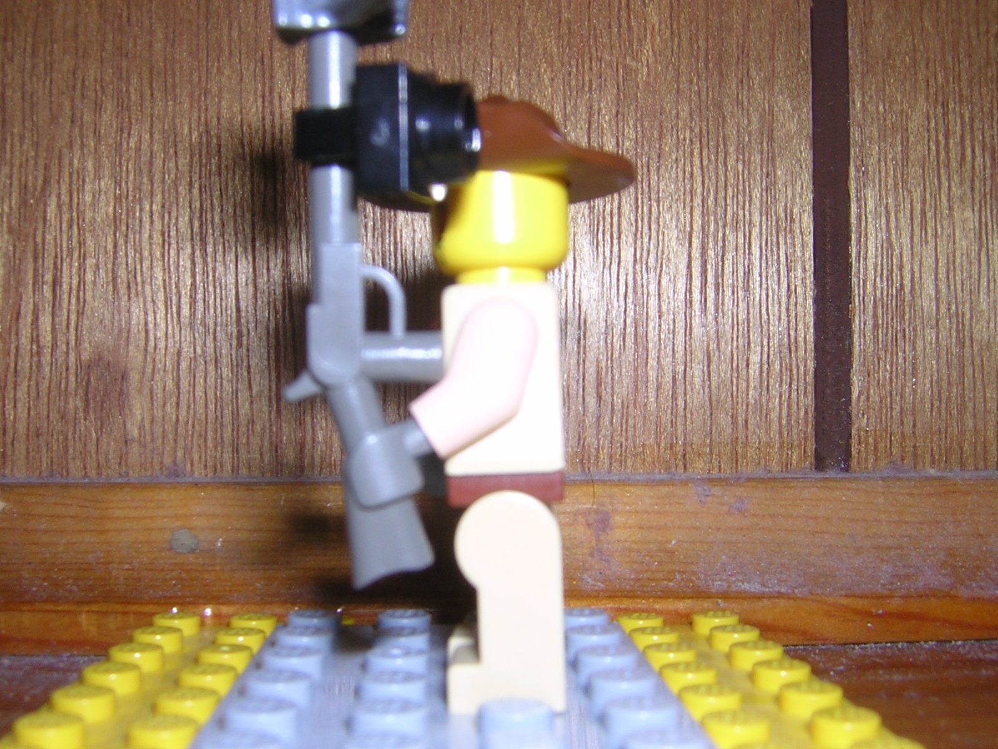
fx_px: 1153
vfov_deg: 36.0
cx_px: 499
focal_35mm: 40
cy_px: 374
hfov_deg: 46.8
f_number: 5.4
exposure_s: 1/60.1
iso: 100
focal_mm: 5.2
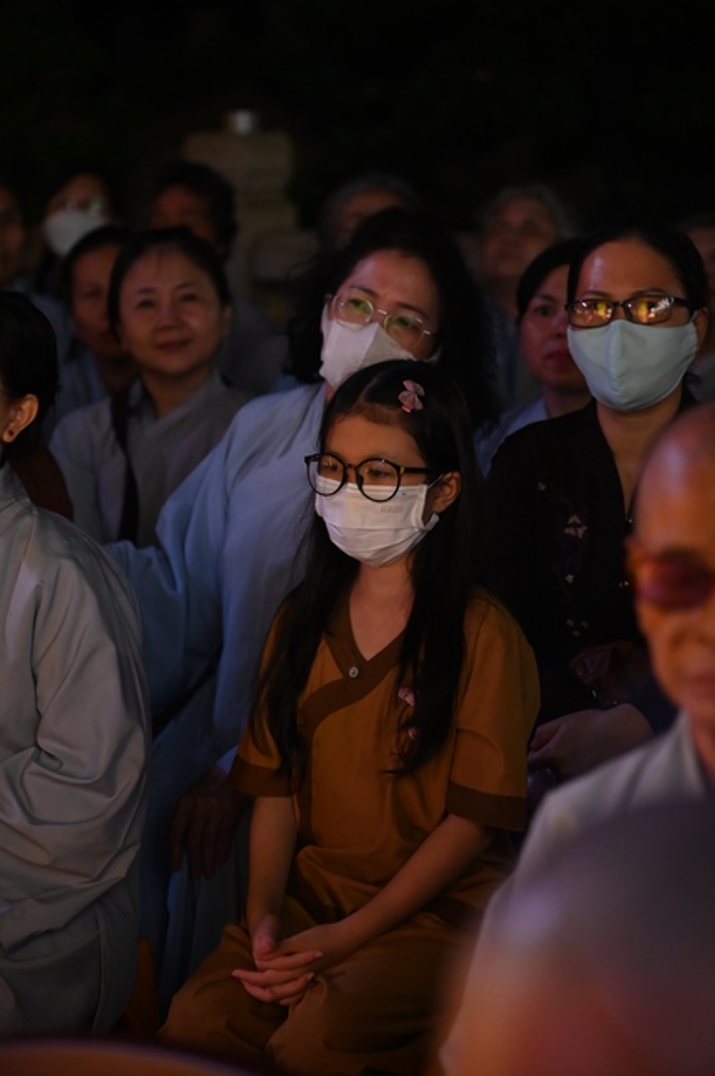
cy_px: 538
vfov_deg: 17.1
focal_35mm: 120
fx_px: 3582
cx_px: 358
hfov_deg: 11.4
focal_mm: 120
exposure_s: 1/80
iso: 4000
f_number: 4
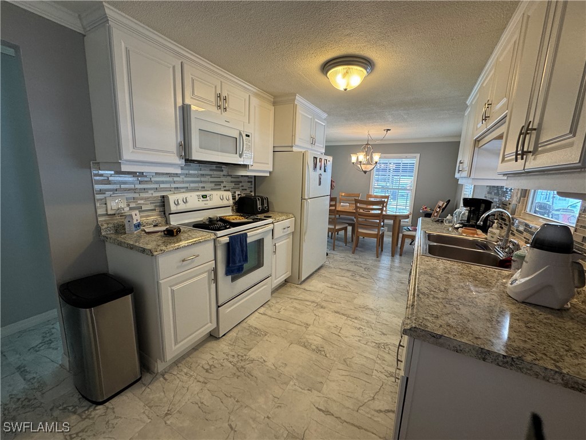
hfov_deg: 102.1
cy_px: 220
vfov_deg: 85.7
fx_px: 237
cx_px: 293
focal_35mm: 14
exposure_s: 1/60
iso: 160
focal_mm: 2.22
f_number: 2.2
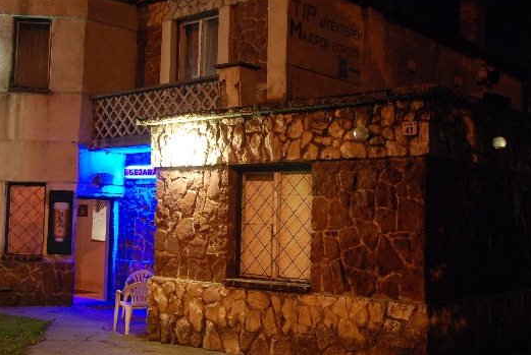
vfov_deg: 27.6
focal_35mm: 49
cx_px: 246
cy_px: 156
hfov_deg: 40.3
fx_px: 724
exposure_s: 1
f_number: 5.6
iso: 640
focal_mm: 22
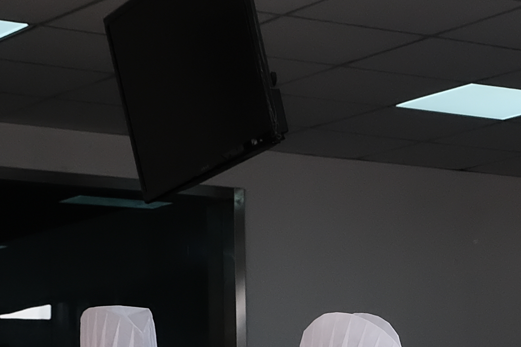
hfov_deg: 13.9
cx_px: 568
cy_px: 677
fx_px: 2099
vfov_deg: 9.0
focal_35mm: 145
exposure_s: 1/220
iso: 640
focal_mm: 18
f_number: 4.5
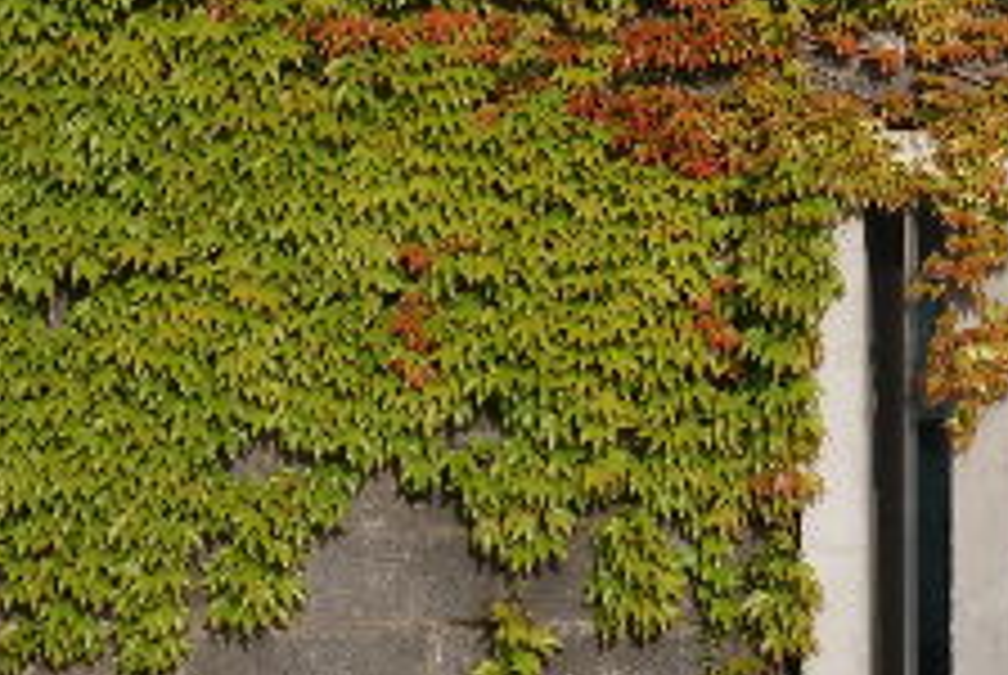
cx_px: 788
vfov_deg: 13.8
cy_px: 180
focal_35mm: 99
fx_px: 2776
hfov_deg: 20.4
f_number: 10
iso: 100
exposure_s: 1/125
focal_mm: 20
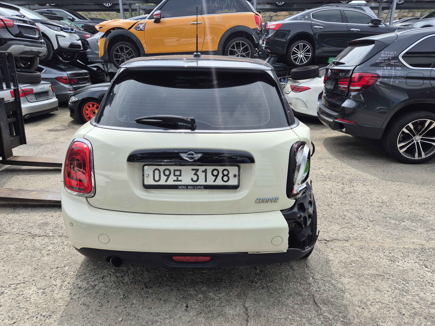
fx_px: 289
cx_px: 218
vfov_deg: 58.9
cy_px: 163
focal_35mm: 23
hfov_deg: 73.9
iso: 25
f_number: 1.8
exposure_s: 1/1288
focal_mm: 5.4
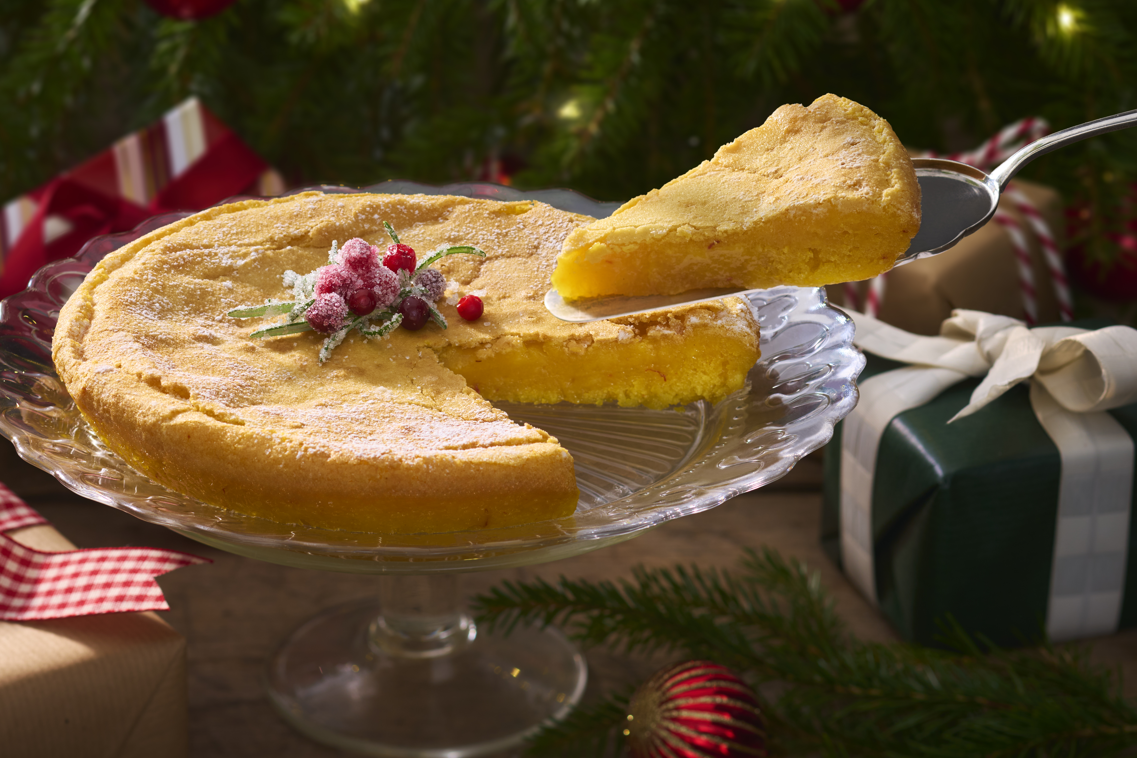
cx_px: 415
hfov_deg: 14.5
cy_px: 244
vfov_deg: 9.7
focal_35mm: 141
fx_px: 4453
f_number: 6.3
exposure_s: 1
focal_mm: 90
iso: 100
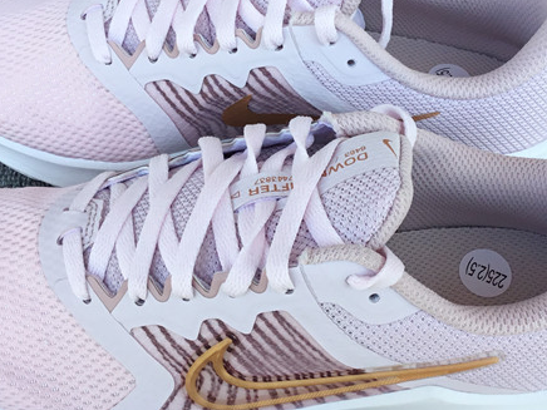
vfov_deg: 22.8
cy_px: 136
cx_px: 248
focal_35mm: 64
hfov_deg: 30.2
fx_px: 1011
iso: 25
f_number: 2.4
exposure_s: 1/213
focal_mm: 3.3
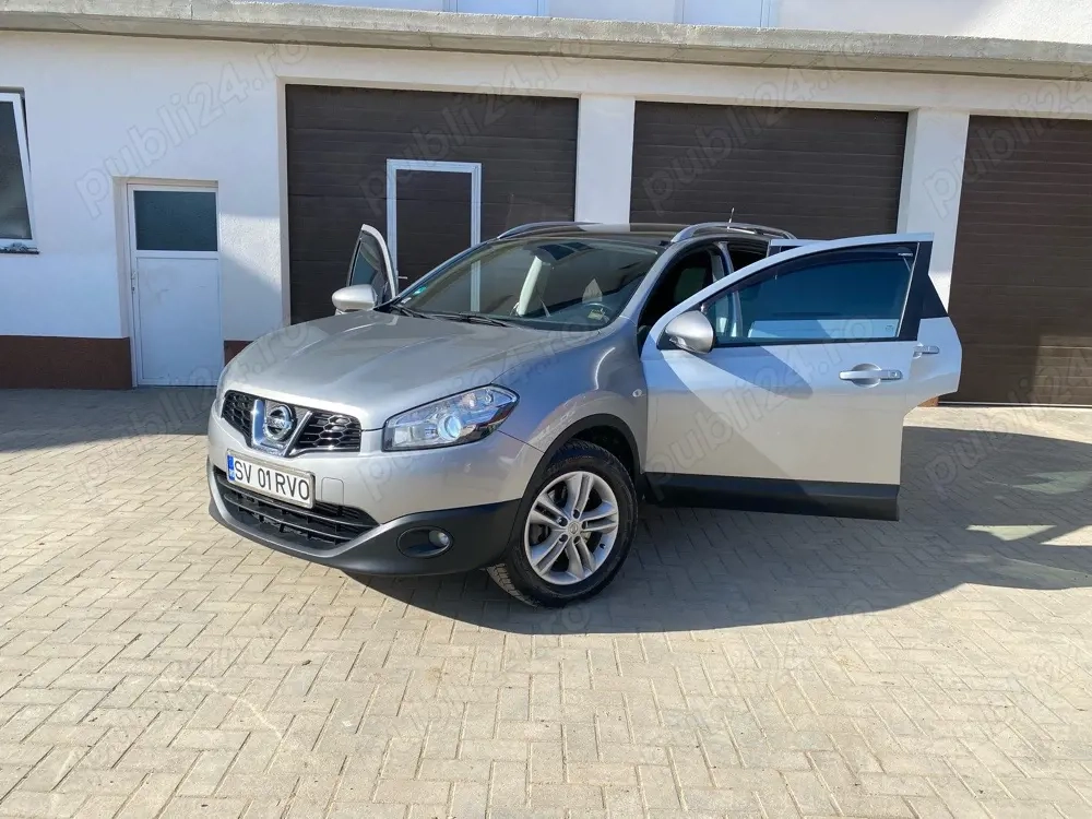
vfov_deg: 53.1
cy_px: 410
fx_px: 820
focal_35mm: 26
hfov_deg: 67.3
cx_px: 546
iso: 32
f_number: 1.8
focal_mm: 4.25
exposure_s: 1/1961
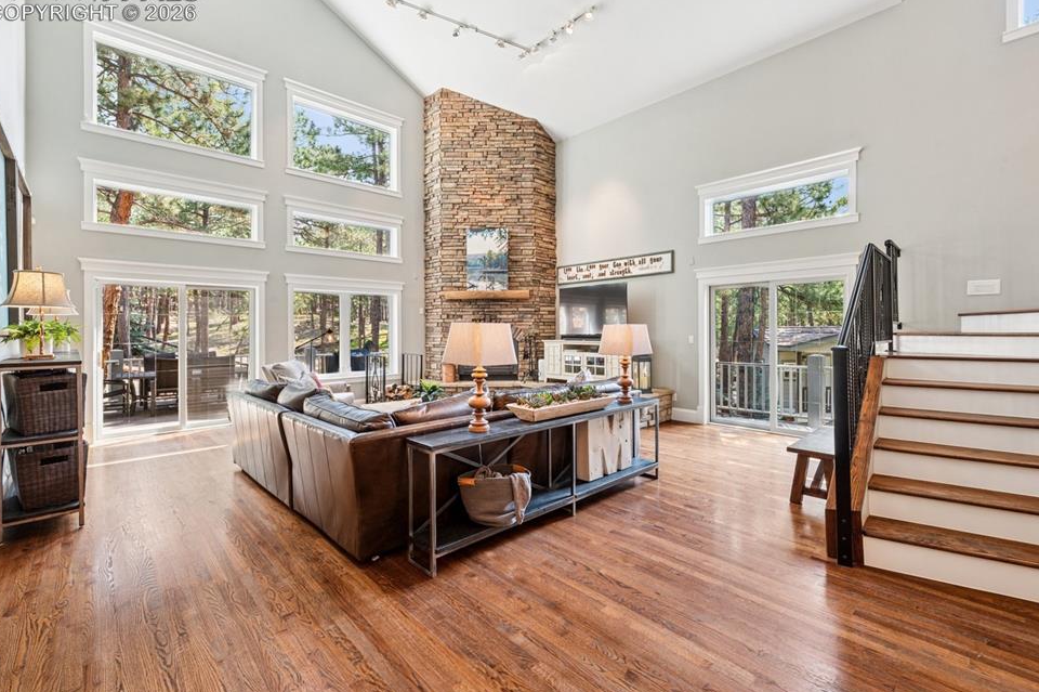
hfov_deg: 96.7
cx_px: 538
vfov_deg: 73.6
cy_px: 330
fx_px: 462
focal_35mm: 16
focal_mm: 15
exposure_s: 1.3
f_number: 11
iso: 100
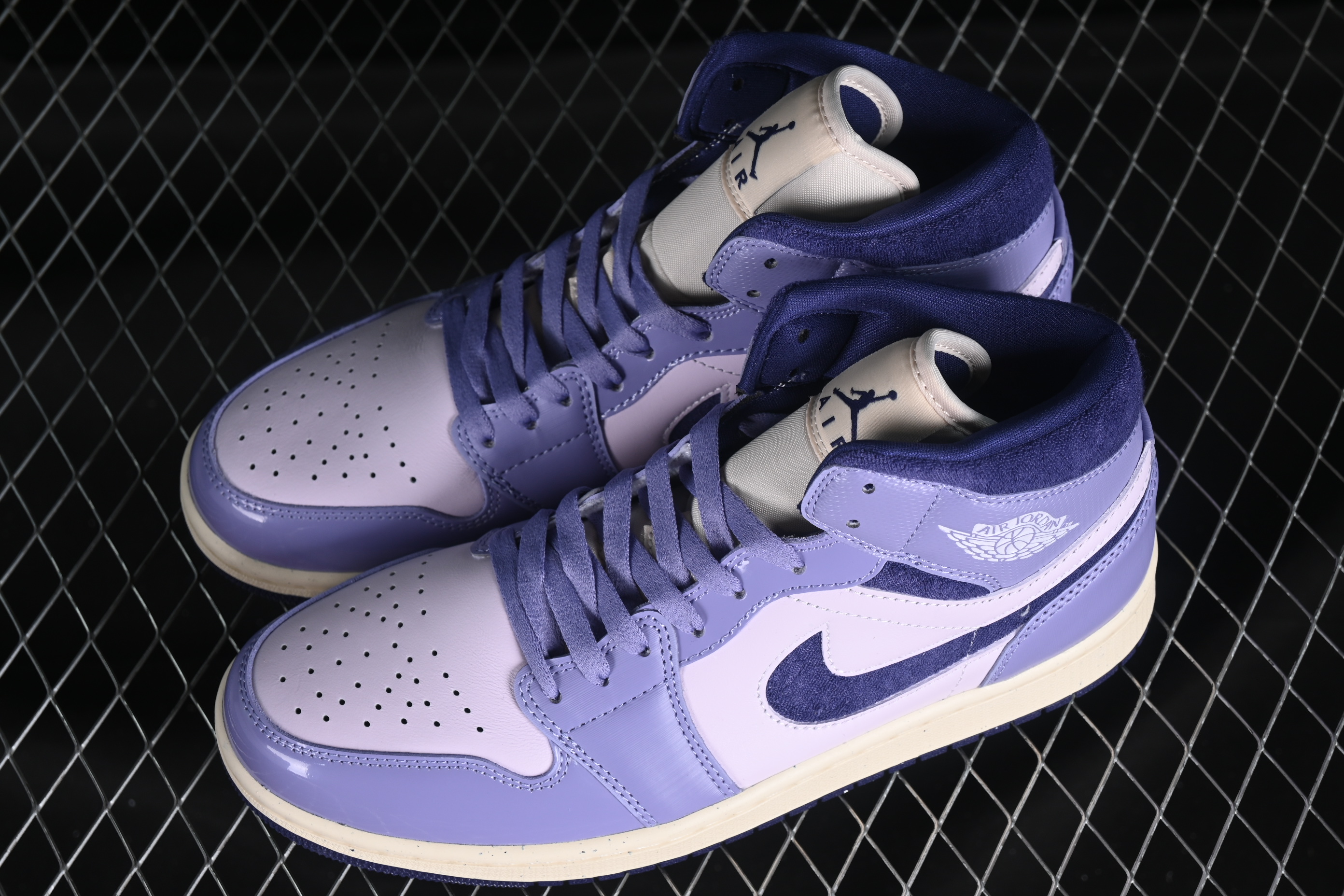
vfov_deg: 18.2
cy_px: 448
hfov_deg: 27.0
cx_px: 672
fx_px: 2800
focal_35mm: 75
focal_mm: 50
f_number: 7.1
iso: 160
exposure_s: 1/60
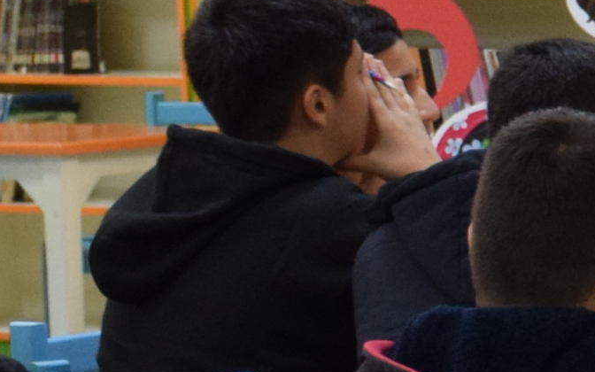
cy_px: 217
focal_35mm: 348
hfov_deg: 5.7
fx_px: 5643
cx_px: 1621
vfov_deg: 3.8
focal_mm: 34
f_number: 4.2
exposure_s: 1/60
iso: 1250
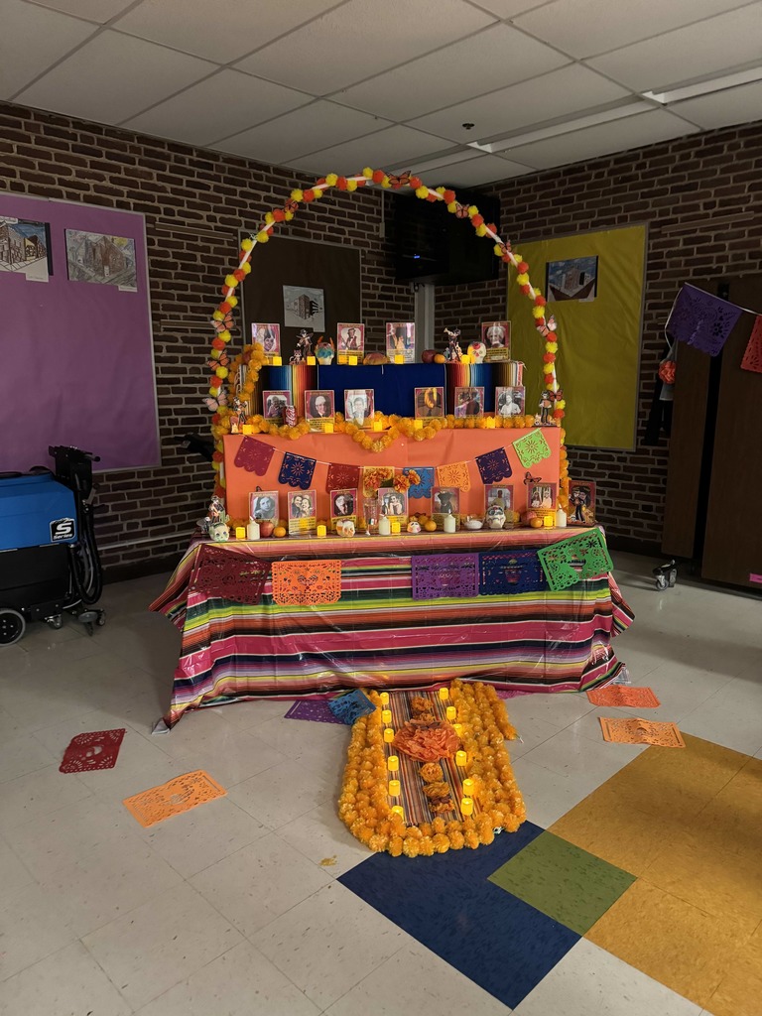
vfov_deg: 71.6
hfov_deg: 56.8
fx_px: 704
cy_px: 508
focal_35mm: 24
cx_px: 381
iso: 1000
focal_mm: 6.76
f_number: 1.78
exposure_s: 1/30
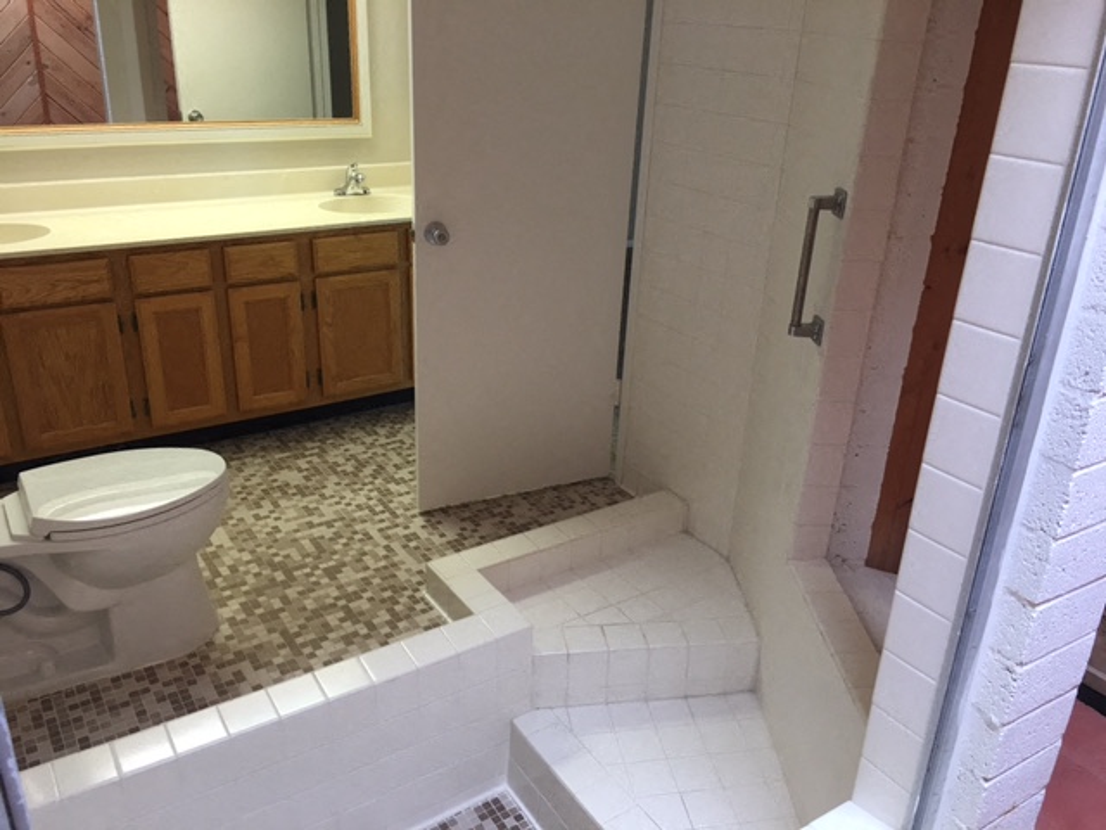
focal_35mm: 29
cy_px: 415
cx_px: 553
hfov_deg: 61.7
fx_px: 927
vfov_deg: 48.2
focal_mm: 4.15
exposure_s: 1/30
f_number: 2.2
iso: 50
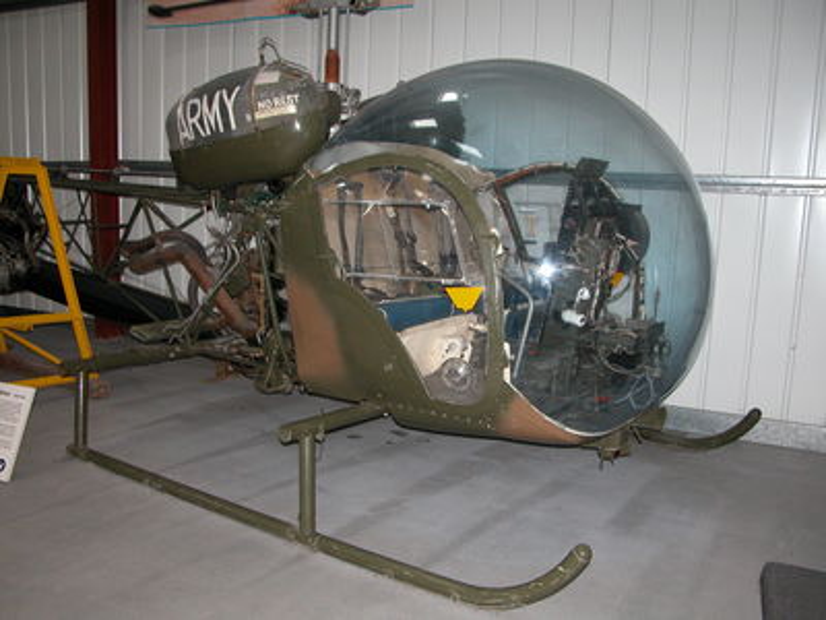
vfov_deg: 40.7
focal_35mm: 35
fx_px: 835
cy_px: 310
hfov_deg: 52.6
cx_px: 413
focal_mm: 8.9
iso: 200
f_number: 2.8
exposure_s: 1/60
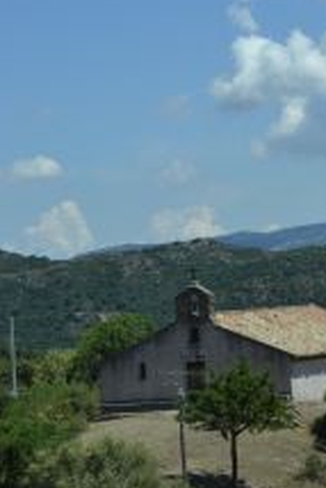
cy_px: 171
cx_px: 301
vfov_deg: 17.0
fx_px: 1627
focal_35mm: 120
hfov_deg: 11.4
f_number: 5.6
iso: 180
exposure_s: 1/125
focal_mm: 38
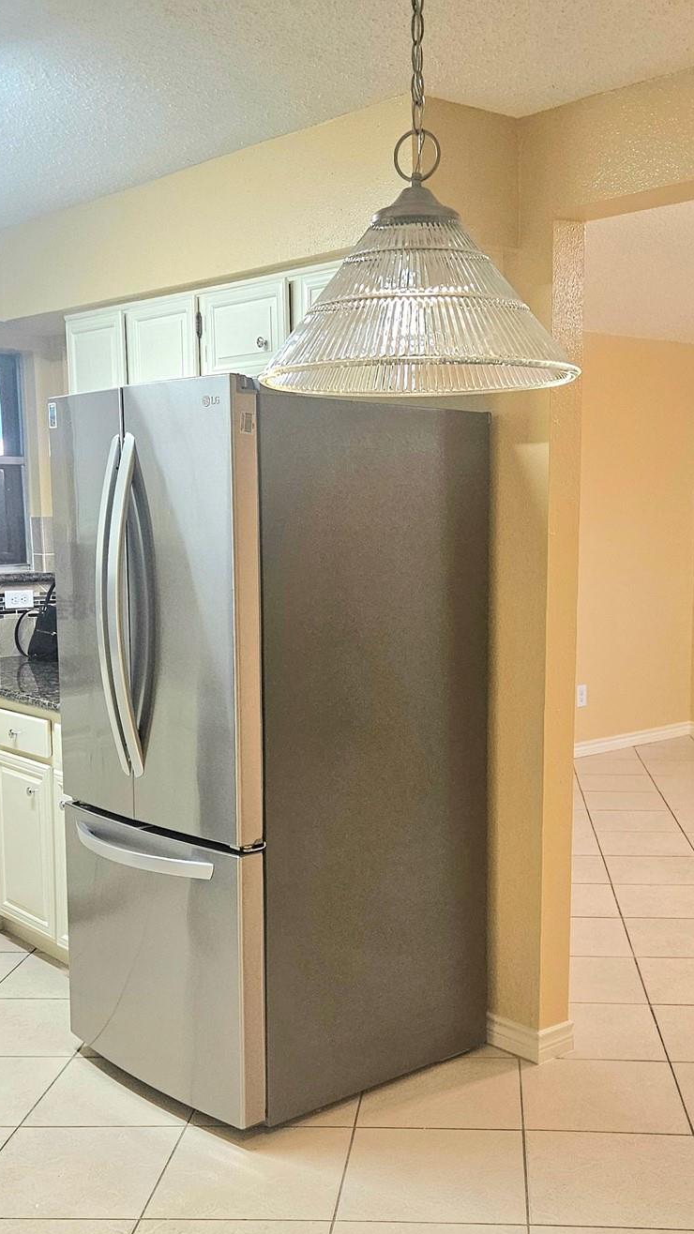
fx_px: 1276
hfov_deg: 30.2
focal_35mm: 39
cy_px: 689
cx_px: 455
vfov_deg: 51.5
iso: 200
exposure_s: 1/120
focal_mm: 5.4
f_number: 1.8
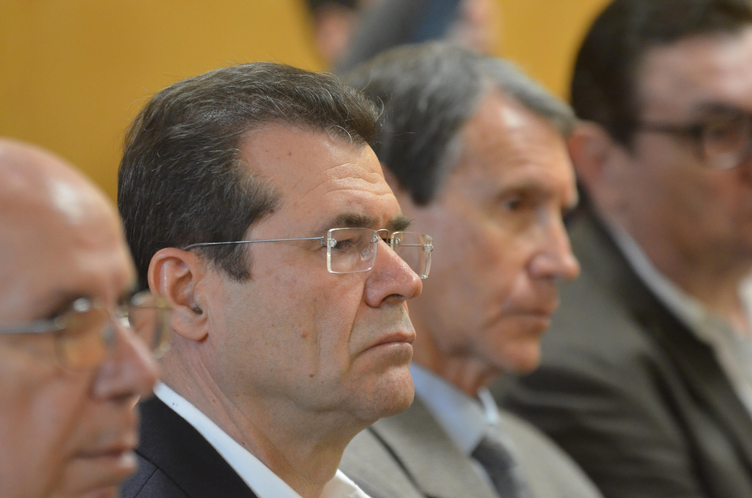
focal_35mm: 300
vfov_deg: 4.6
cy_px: 249
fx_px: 6254
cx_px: 376
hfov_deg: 6.9
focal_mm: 200
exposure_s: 1/100
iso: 2500
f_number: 3.5
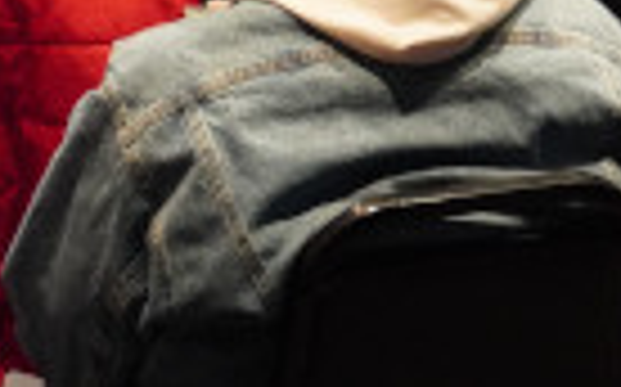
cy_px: -279
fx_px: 2537
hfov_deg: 13.9
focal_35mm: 150
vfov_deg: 8.4
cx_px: 94
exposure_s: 1/60
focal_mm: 30
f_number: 5
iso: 6400
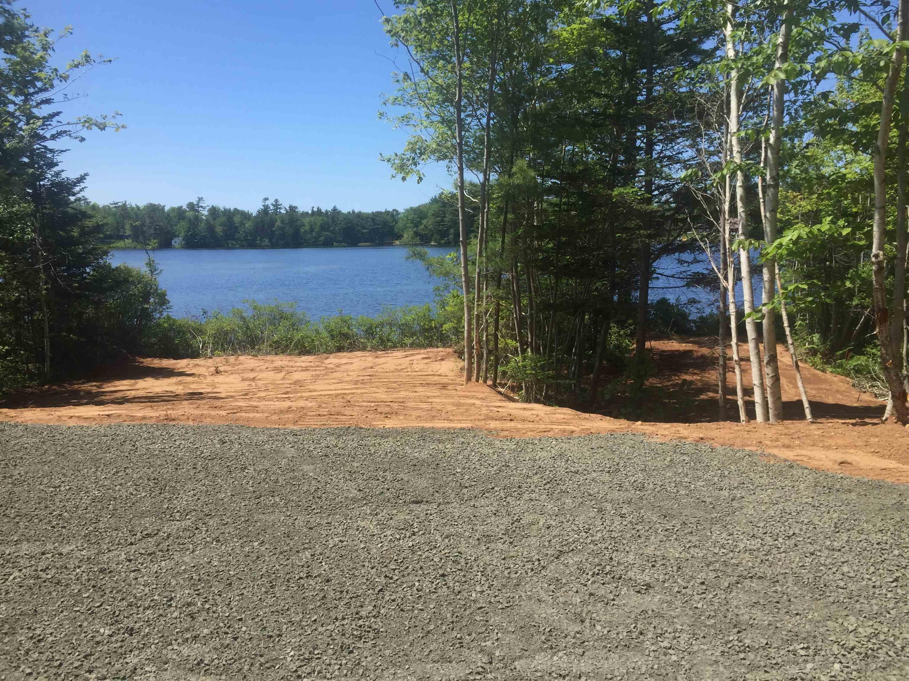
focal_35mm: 29
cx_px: 454
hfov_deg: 61.7
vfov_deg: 48.2
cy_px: 340
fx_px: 762
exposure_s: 1/1799
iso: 32
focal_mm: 4.15
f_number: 2.2
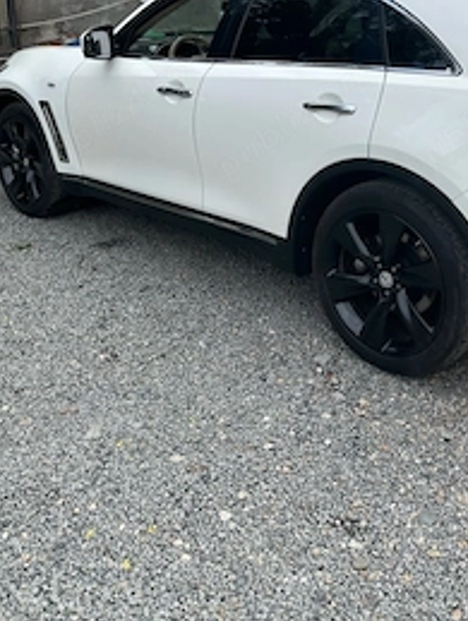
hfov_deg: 37.9
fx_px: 665
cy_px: 149
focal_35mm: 37
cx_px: 343
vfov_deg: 48.0
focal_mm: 6.86
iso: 80
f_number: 1.78
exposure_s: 1/2070
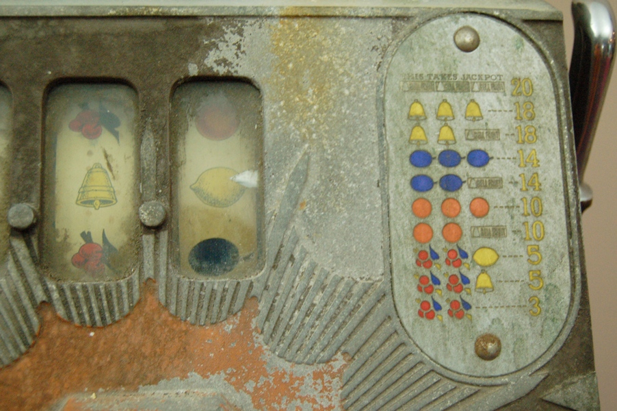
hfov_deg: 43.6
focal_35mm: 45
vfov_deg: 29.8
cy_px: 206
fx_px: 771
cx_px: 308
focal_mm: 30
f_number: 4.2
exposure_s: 1/25
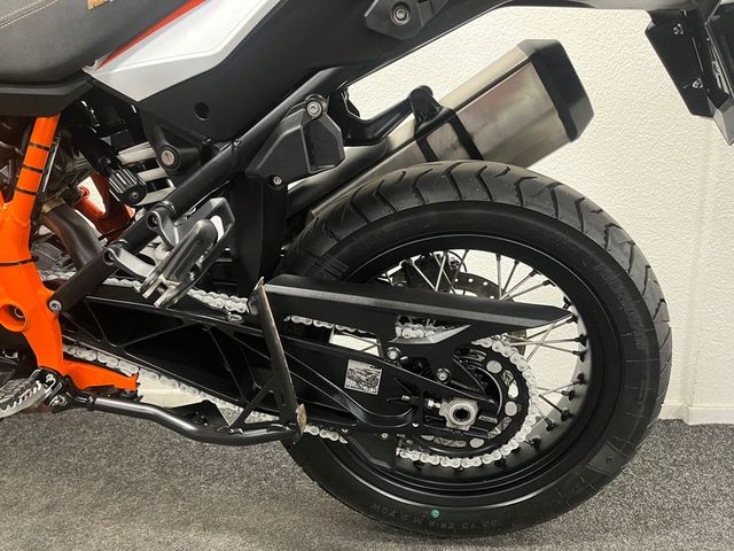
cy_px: 276
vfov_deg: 53.1
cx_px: 367
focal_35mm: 26
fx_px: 551
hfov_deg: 67.3
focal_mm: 5.1
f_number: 1.6
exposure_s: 1/33
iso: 500
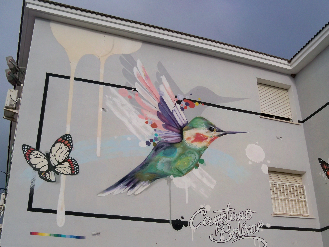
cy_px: 136
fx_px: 428
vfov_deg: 32.2
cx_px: 203
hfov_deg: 41.8
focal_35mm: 45
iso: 80
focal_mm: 6.2
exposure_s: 1/500
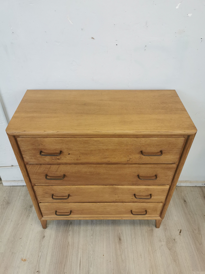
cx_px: 102
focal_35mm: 27
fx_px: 213
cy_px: 137
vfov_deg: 65.3
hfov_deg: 51.4
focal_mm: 5.58
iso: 160
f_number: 1.8
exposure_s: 1/100
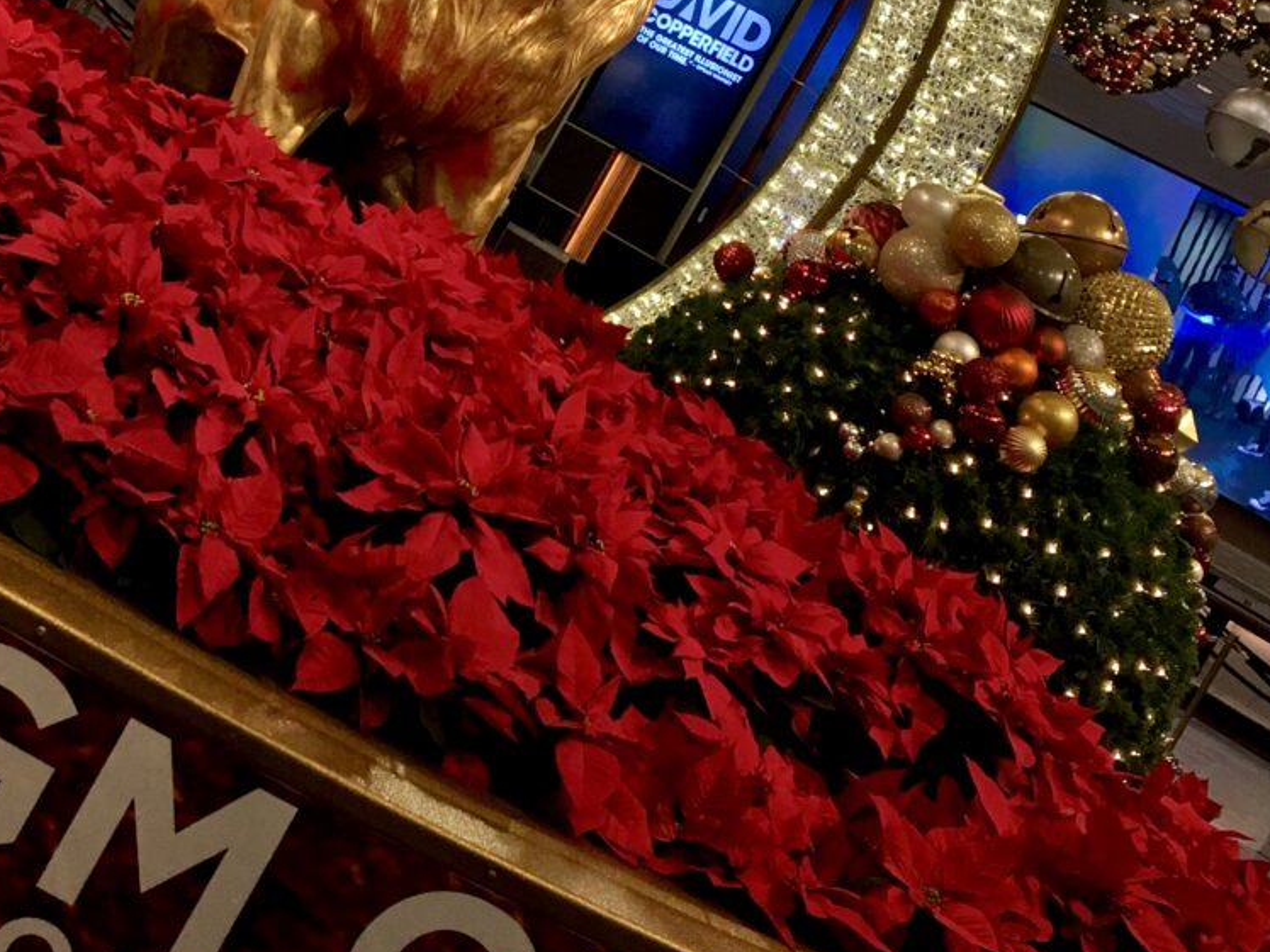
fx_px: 2311
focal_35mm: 63
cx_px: 334
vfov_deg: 22.7
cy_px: 97
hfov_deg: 30.3
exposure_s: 1/30
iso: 40
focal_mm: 4.15
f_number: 2.2
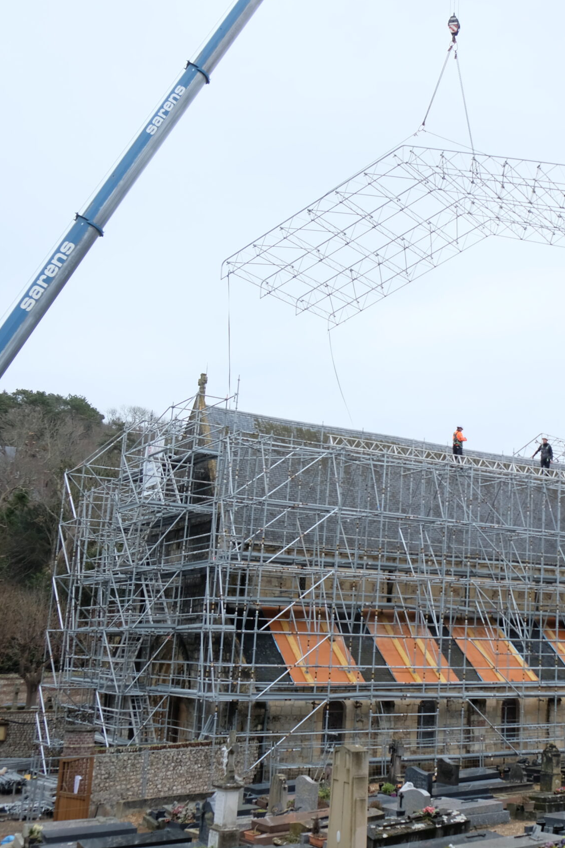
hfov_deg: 30.5
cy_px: 419
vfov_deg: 47.4
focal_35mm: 41
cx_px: 553
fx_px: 965
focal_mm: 18
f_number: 4
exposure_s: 1/170
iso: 400
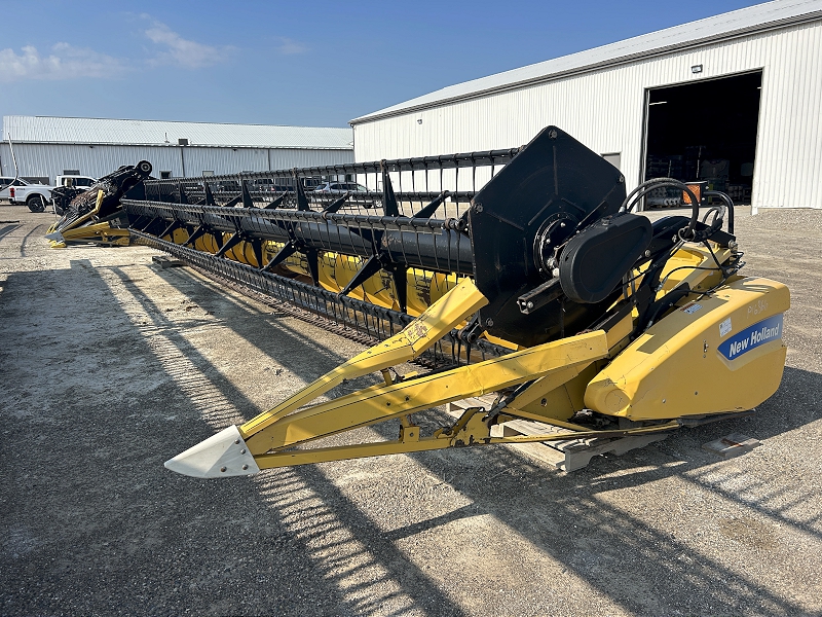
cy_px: 308
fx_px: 617
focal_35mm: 26
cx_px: 411
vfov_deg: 53.1
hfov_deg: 67.3
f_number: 1.5
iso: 50
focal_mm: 5.7
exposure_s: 1/3831
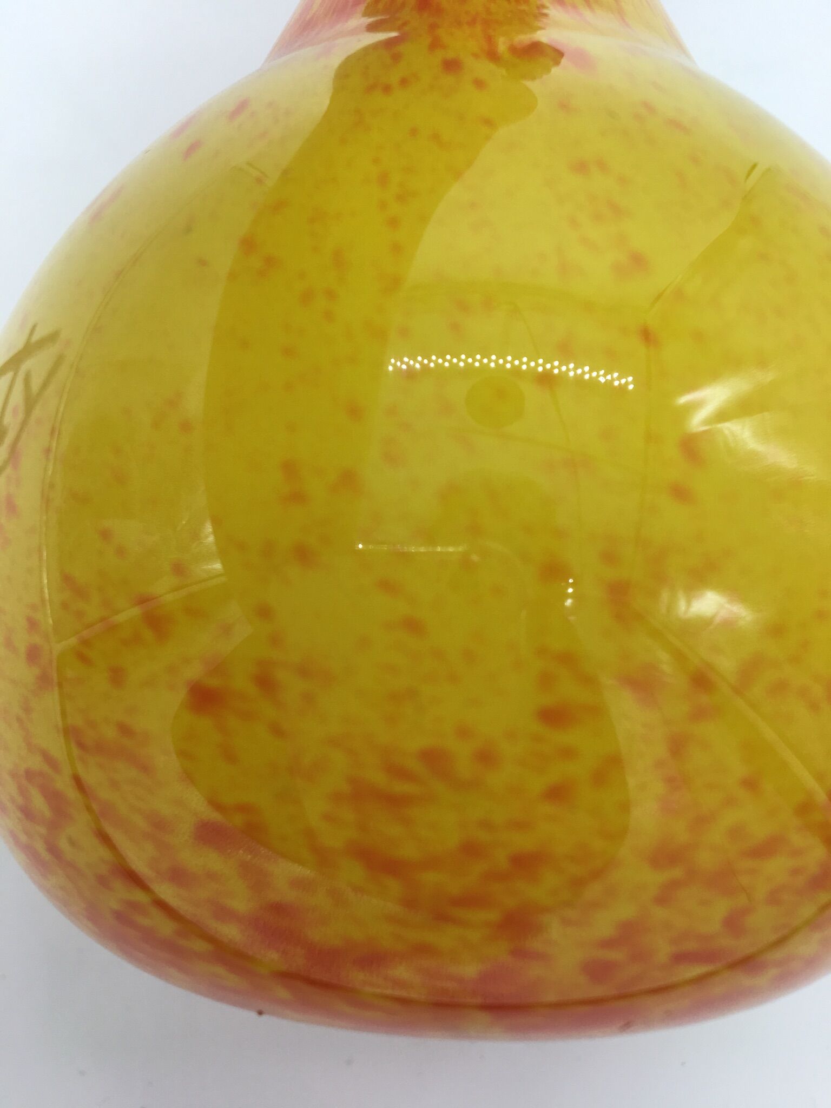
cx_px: 416
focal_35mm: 29
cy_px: 554
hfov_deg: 48.2
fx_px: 928
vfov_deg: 61.7
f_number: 2.2
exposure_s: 1/156
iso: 25
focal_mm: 4.15
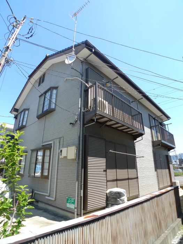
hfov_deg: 56.8
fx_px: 169
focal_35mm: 24
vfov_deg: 71.6
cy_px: 122
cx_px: 92
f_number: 2.8
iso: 80
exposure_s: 1/500
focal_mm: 5.1
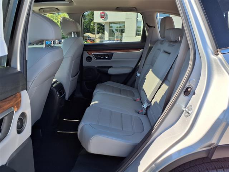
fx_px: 179
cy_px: 86
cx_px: 114
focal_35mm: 27
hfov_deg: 65.3
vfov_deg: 51.4
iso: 40
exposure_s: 1/345
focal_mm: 3.58
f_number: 1.9
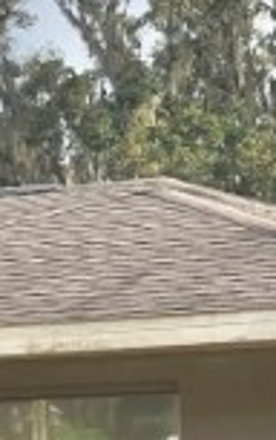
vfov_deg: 11.2
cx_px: -29
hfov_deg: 7.1
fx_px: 2208
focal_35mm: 184
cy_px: 495
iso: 50
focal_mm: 5.7
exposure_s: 1/1972
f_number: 1.5
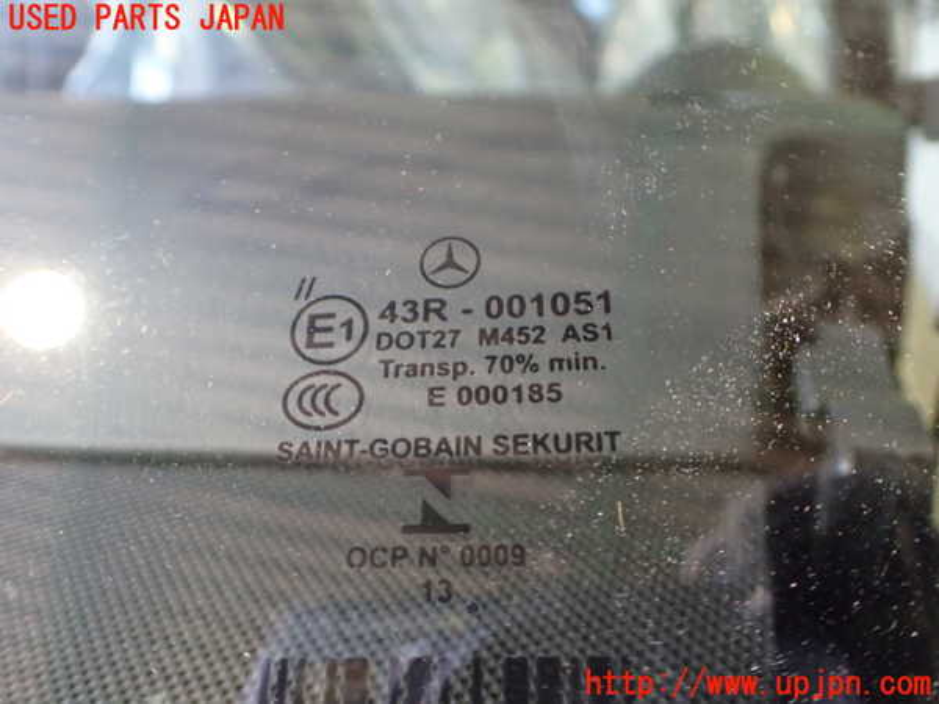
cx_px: 470
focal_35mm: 30
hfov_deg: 60.0
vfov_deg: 46.8
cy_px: 352
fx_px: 814
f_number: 2.3
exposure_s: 1/30
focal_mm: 5.4
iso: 800
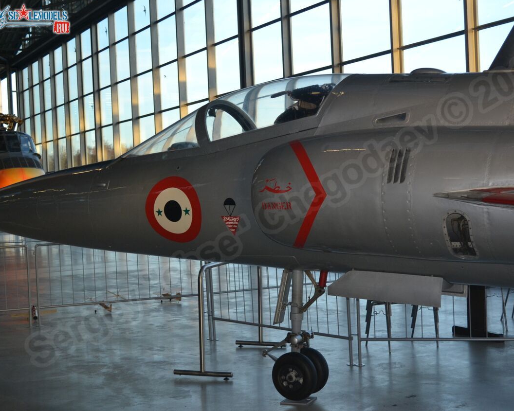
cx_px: 293
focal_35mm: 58
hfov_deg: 32.4
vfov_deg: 26.2
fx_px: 882
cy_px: 205
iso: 400
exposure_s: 1/100
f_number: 5
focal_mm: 34
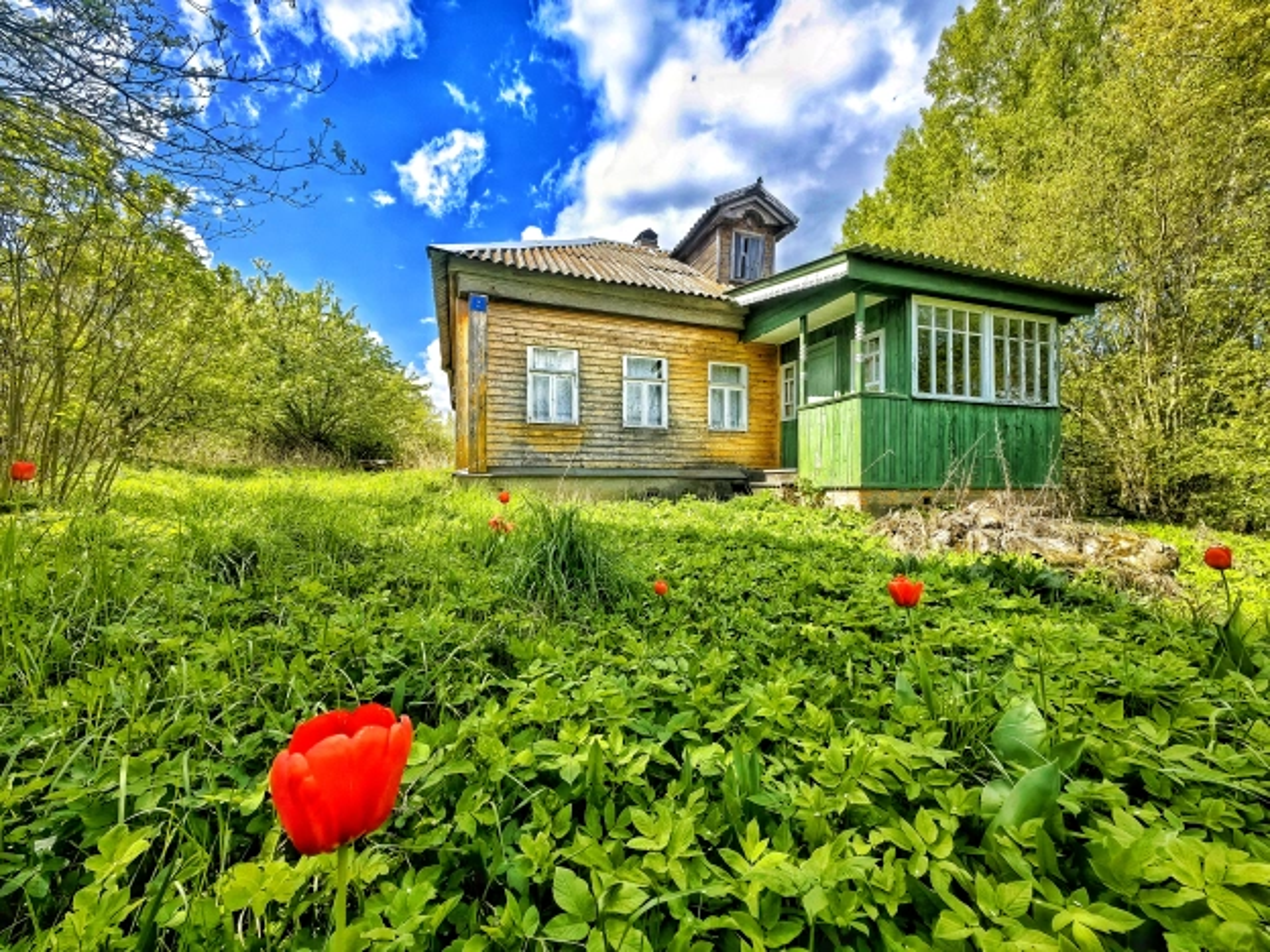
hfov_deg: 106.2
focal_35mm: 13
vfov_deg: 89.9
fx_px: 477
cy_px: 476
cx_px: 635
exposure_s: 1/2000
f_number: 2.2
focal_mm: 1.76
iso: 50
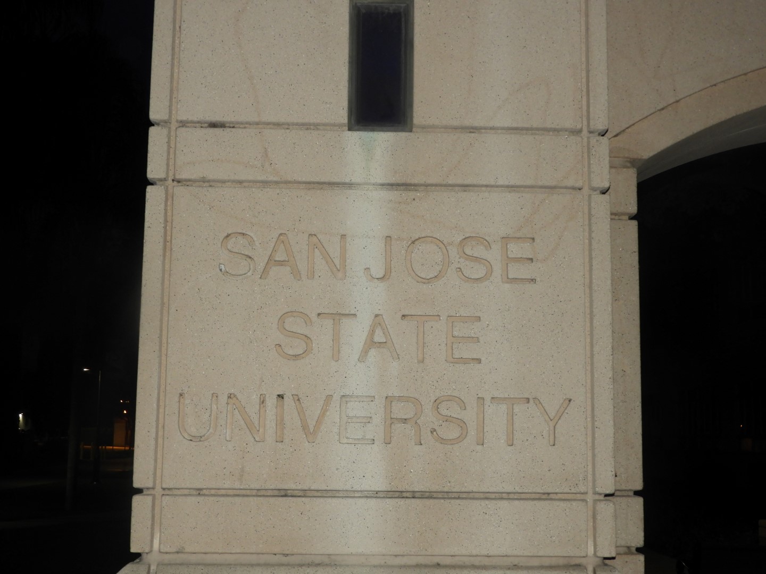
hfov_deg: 38.2
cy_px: 287
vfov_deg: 29.1
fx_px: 1106
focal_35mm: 50
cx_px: 383
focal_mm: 9
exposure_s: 1/30
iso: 200
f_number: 4
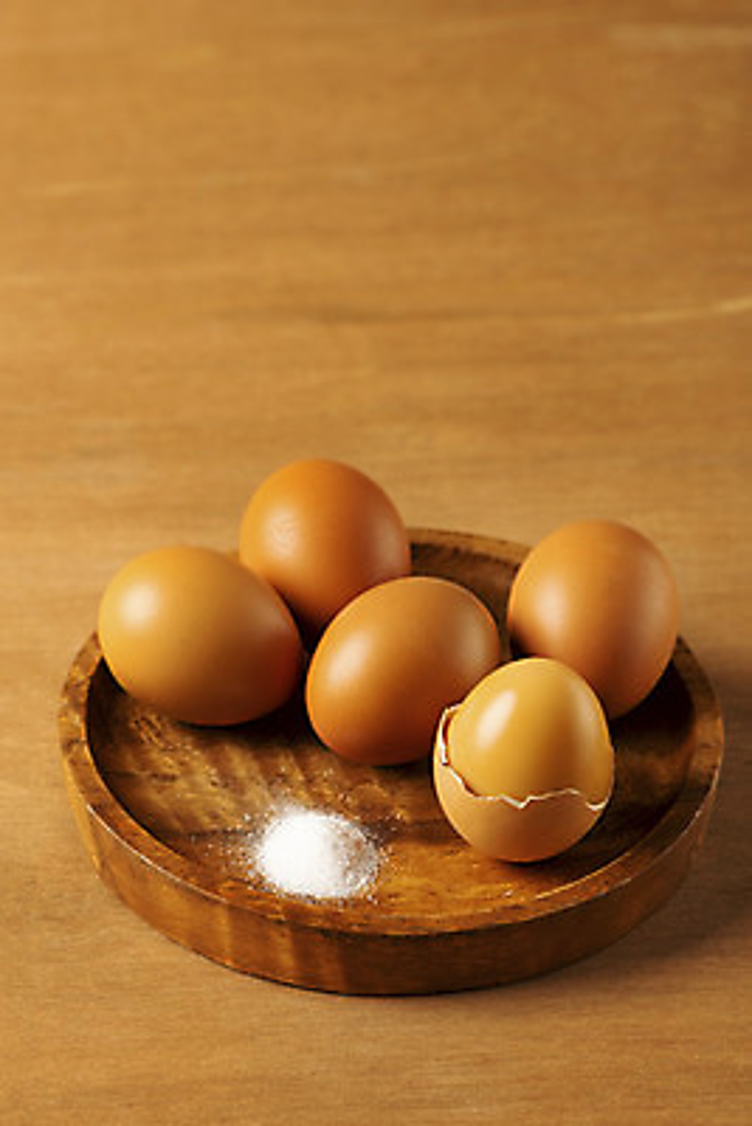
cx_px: 376
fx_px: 3287
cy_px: 563
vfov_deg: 19.4
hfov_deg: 13.1
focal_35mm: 105
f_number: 11
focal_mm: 105
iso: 100
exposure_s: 1/125
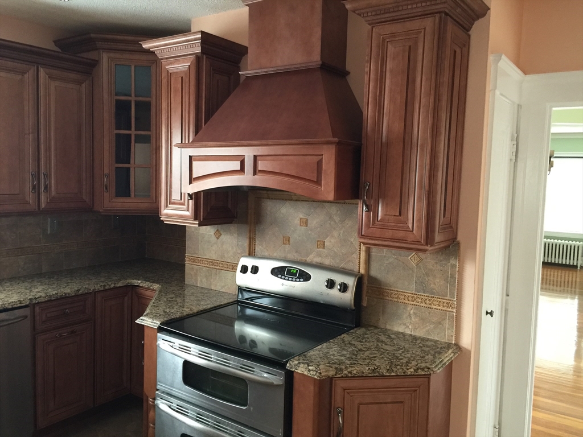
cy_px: 218
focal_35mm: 29
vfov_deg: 48.2
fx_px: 488
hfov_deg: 61.7
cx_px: 292
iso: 100
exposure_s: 1/15
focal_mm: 4.15
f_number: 2.2
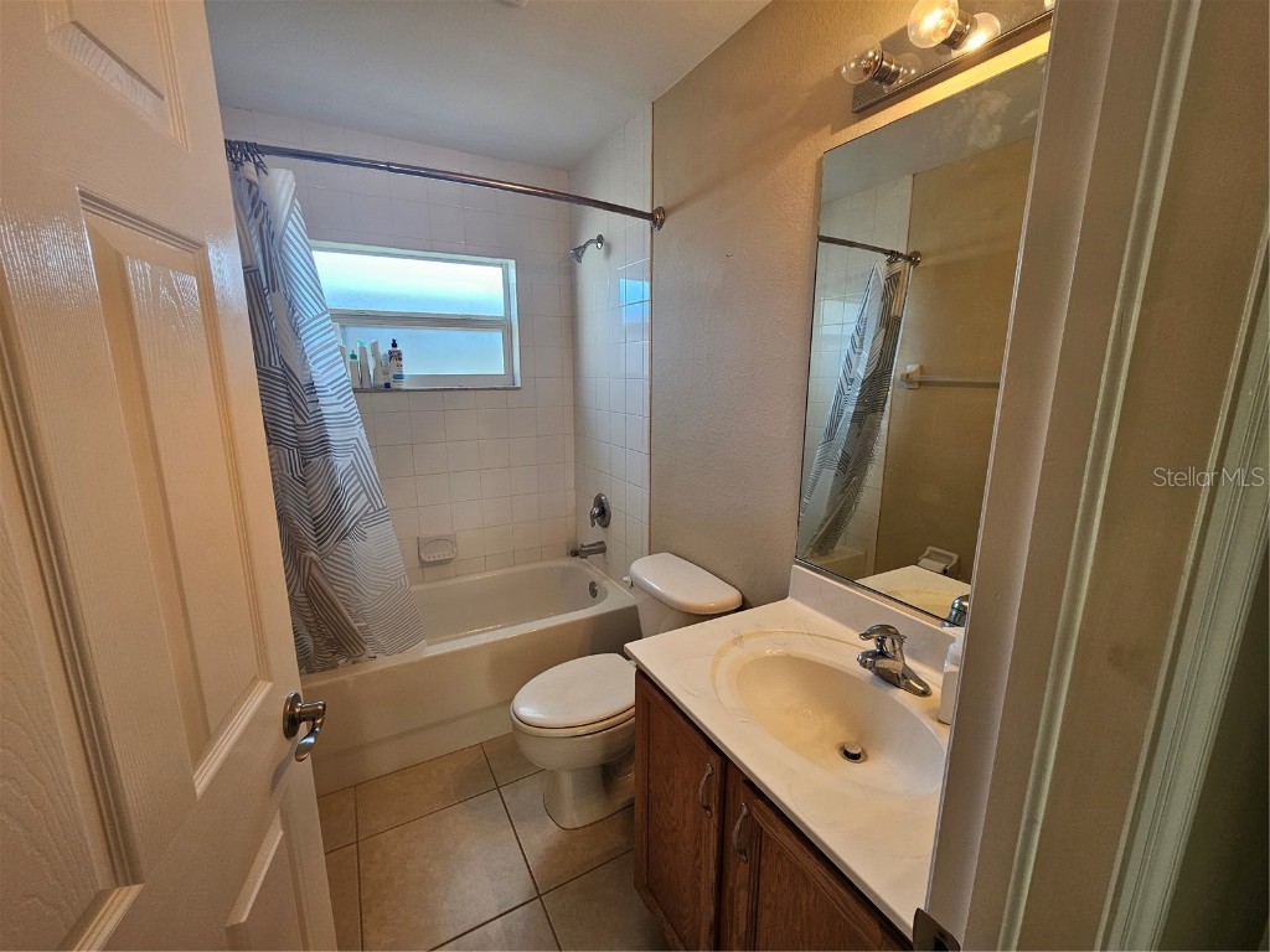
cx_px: 635
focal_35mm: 13
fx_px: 477
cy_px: 476
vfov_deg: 89.9
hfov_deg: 106.2
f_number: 2.2
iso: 125
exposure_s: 1/60
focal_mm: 2.2
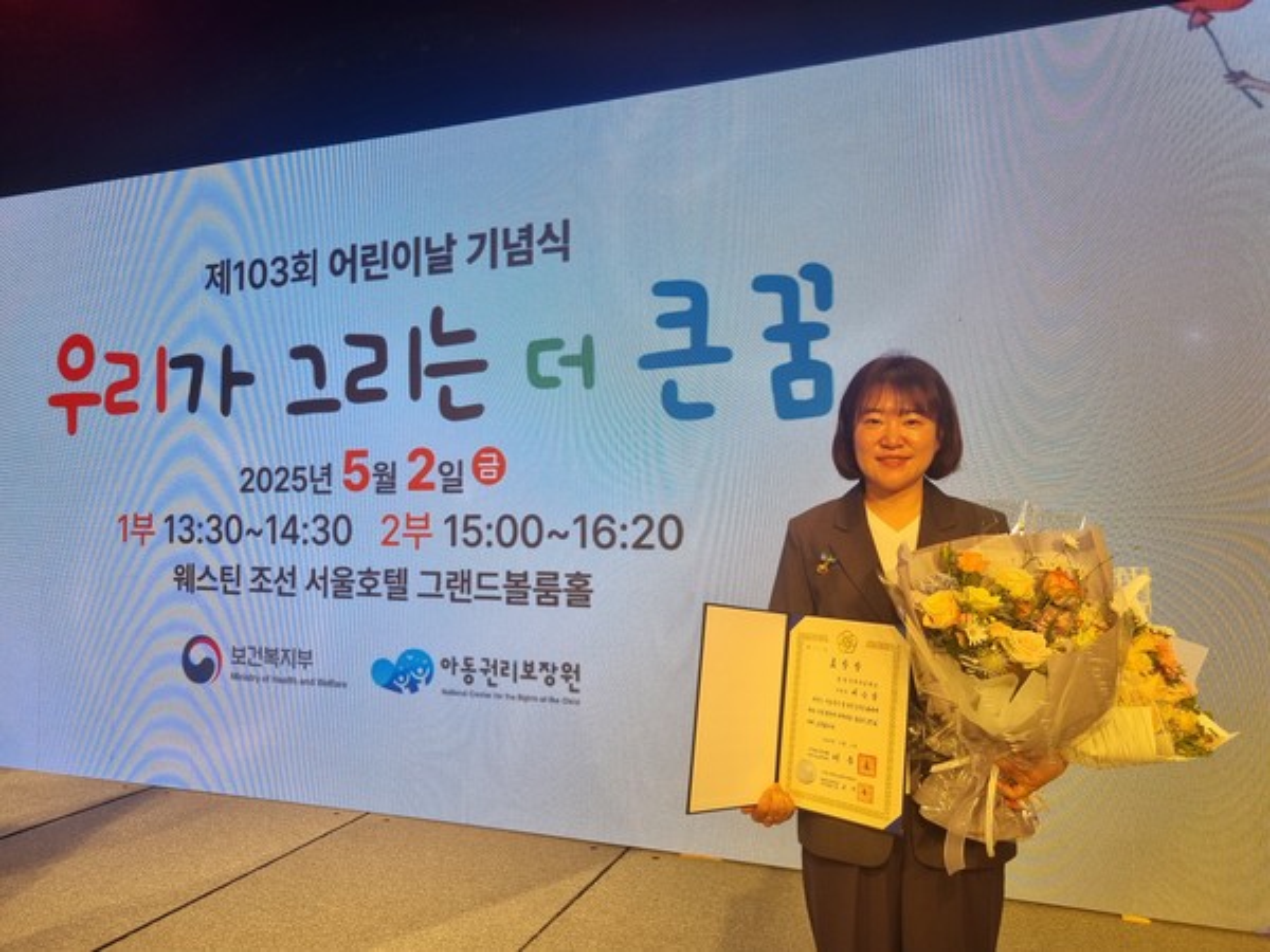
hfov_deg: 67.3
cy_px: 476
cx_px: 635
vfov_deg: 53.1
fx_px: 954
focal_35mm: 26
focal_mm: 5.4
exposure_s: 1/125
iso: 50
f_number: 1.8
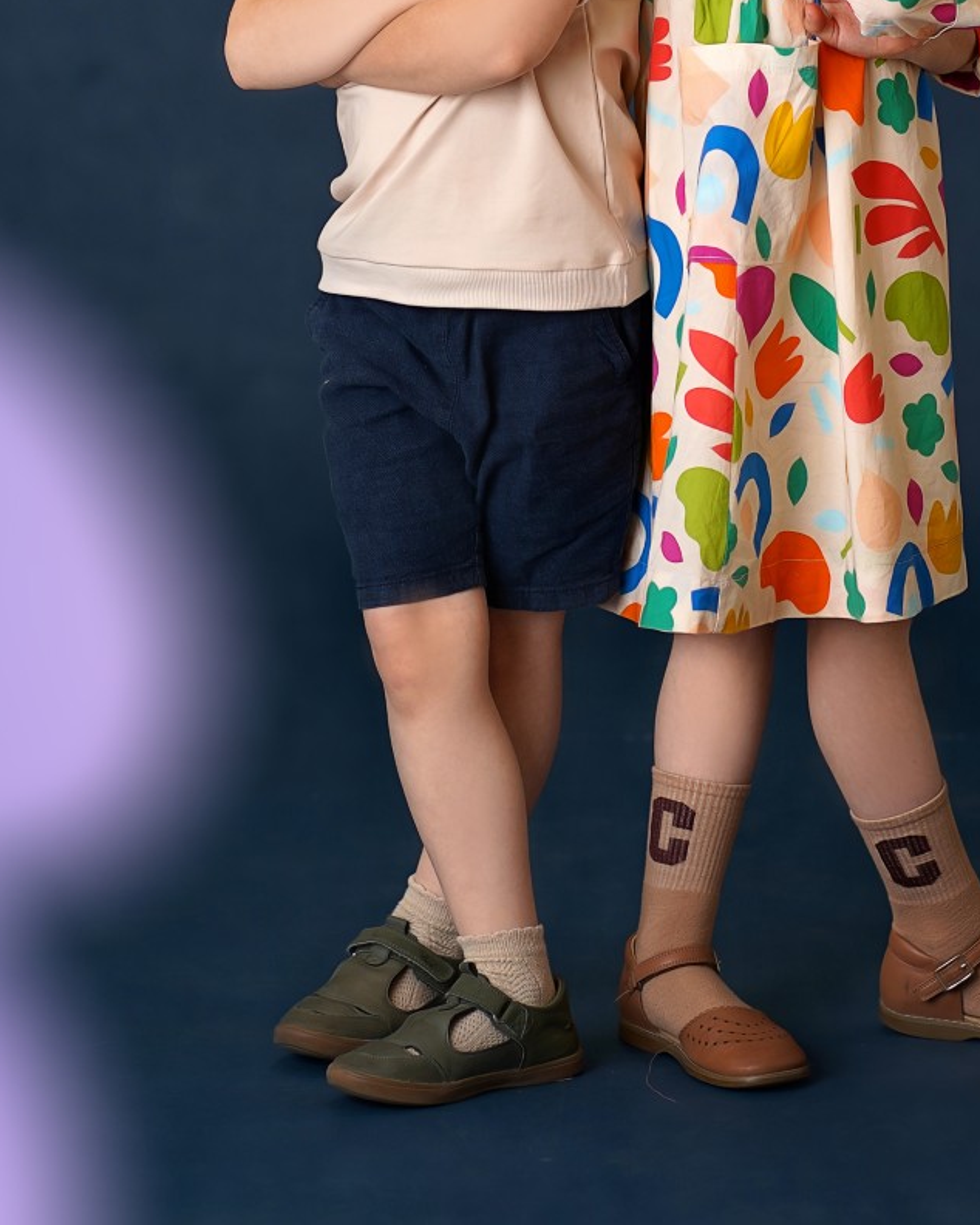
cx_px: 632
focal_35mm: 163
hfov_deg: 9.5
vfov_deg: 11.7
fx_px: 5912
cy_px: 31
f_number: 2.5
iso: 100
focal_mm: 85
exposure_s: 1/160
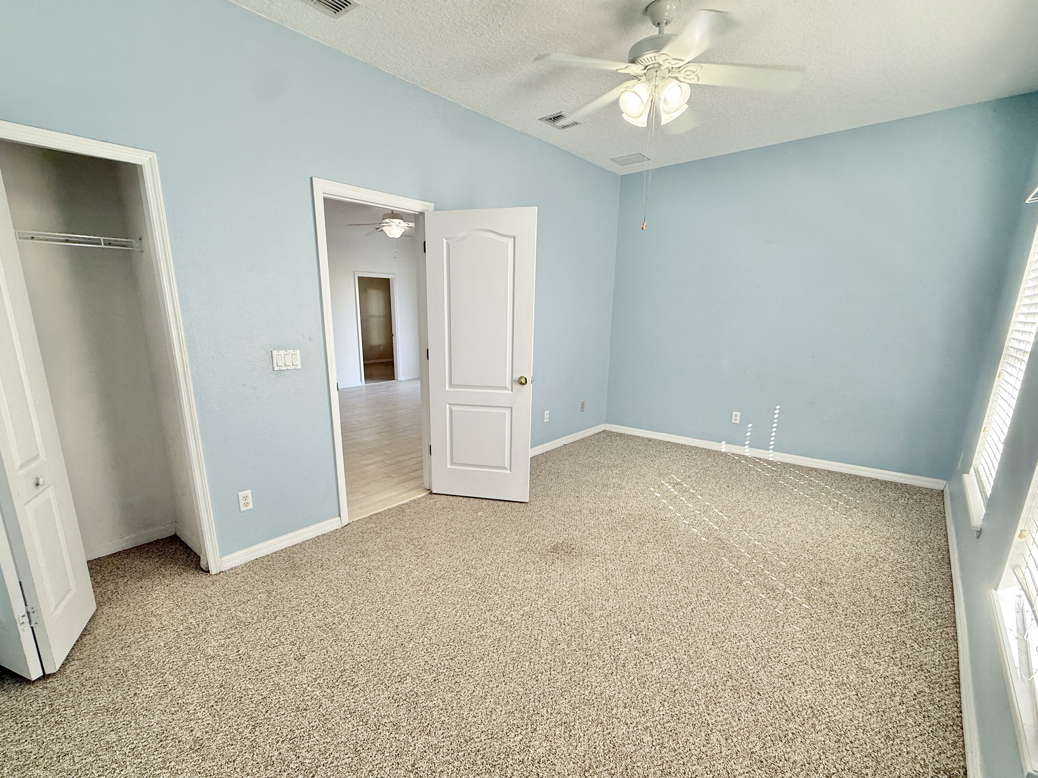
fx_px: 480
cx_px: 490
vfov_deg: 77.8
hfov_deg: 94.4
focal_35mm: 16
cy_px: 433
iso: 100
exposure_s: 1/120
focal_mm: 2.22
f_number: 2.2
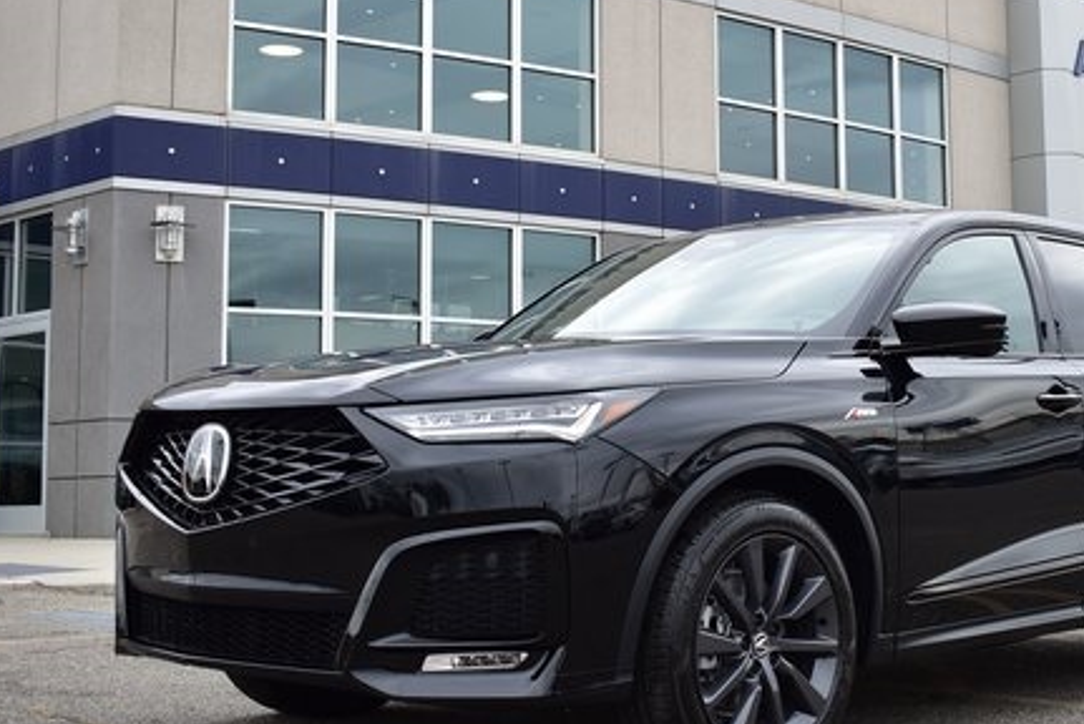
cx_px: 772
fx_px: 1680
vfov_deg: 24.3
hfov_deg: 35.2
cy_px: 304
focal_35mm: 56
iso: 100
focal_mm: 25
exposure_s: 1/125
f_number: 5.6
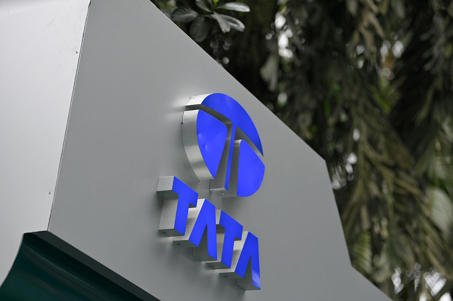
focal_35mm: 120
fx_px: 1509
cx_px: 226
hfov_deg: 17.1
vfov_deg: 11.4
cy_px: 150
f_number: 2.8
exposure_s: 1/1250
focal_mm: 120
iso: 160
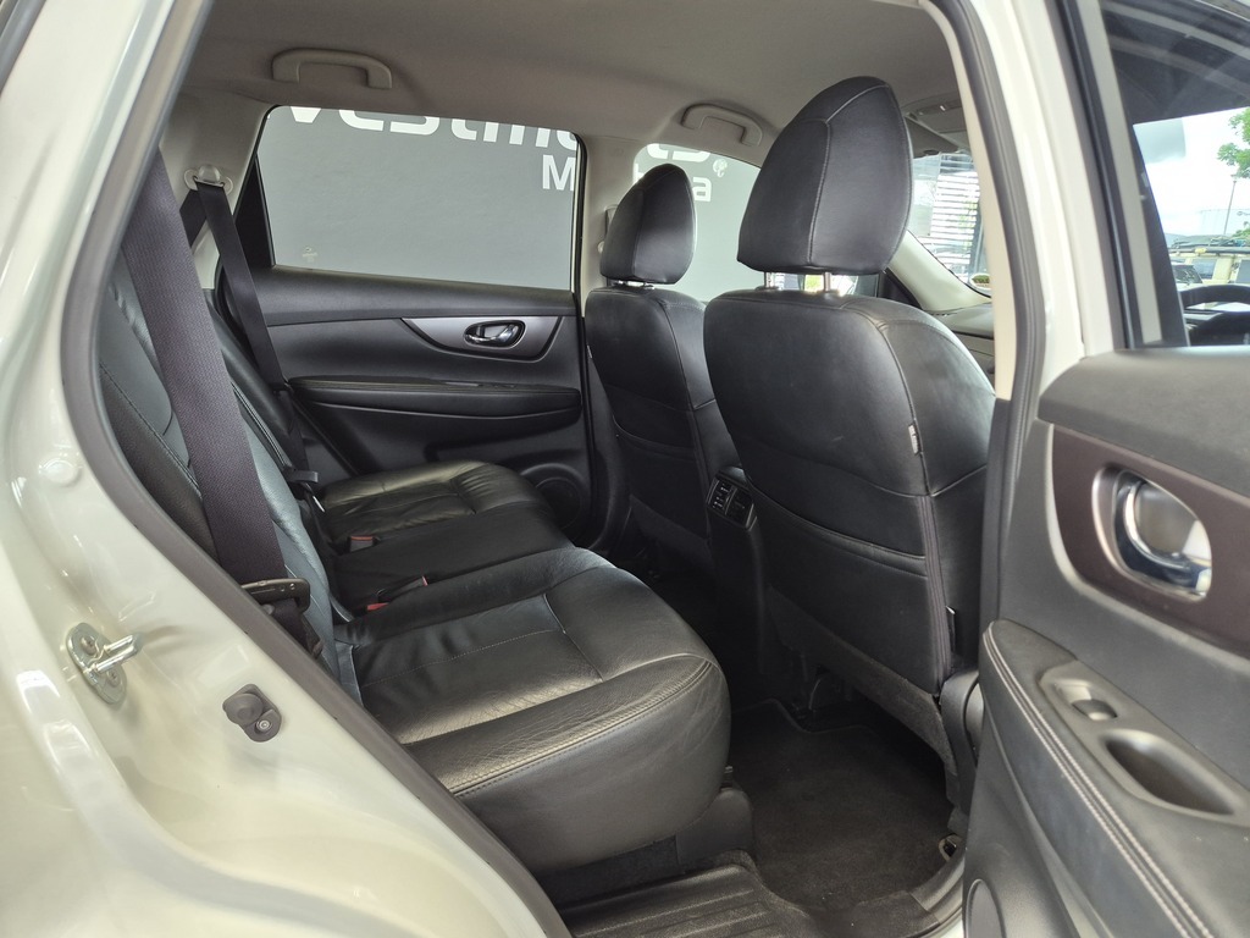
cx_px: 625
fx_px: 831
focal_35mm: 23
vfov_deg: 58.9
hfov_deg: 73.9
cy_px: 469
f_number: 1.8
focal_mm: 5.4
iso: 320
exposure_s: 1/100
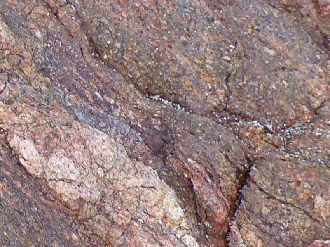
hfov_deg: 7.6
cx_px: -435
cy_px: 288
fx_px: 2336
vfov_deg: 6.0
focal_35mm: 245
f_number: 3.5
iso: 100
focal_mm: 9.4
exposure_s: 1/100
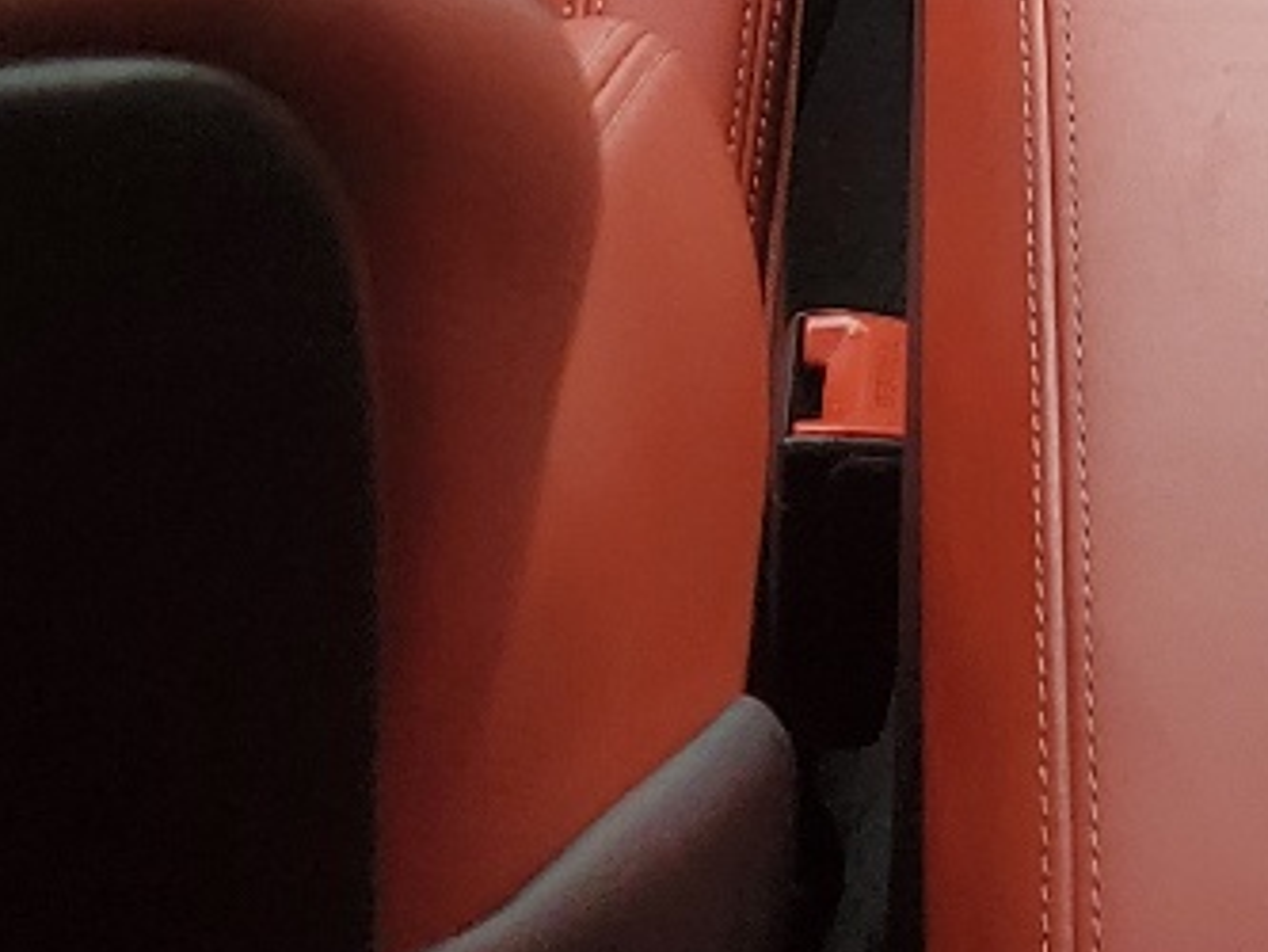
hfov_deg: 15.6
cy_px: -948
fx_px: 4580
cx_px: 1112
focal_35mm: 125
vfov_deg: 10.8
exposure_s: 1/154
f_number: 1.5
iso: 50
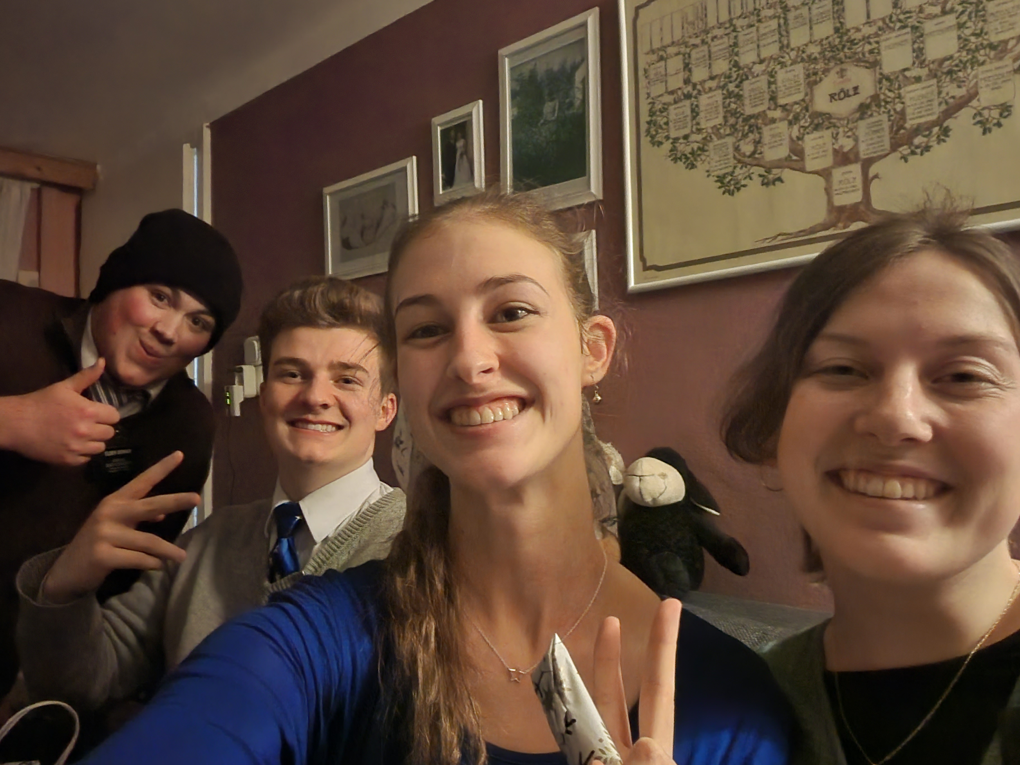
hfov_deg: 69.4
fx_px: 737
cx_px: 510
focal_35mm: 25
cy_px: 382
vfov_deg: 54.9
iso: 1000
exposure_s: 1/11
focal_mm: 3.3
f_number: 2.2
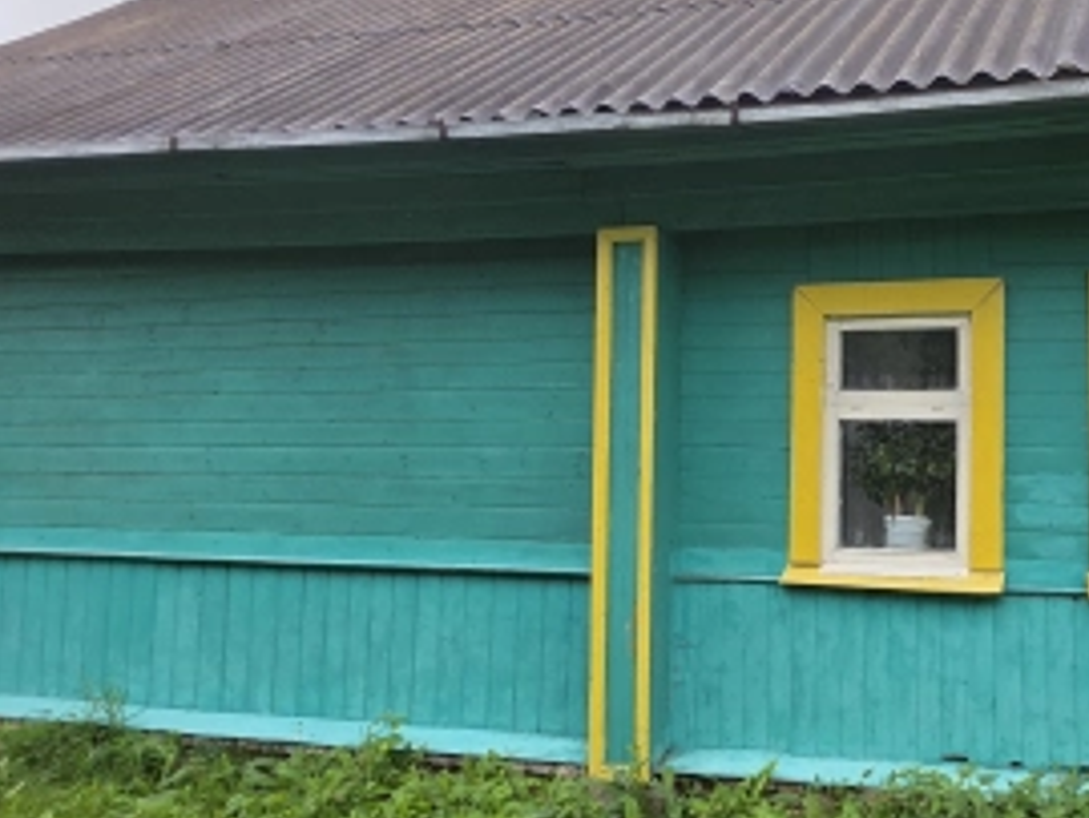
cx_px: 916
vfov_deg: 46.7
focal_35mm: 30
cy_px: 351
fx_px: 945
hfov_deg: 54.5
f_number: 1.9
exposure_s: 1/359
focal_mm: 2.2
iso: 125
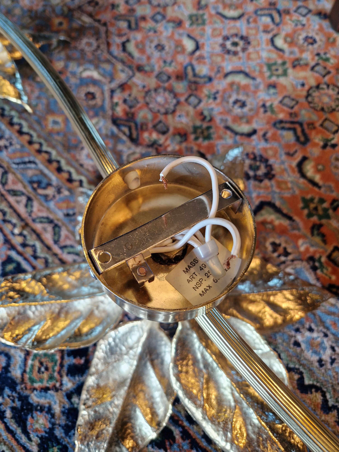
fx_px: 300
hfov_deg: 58.9
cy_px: 226
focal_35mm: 23
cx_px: 170
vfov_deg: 73.9
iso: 125
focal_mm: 5.4
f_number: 1.8
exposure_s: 1/100
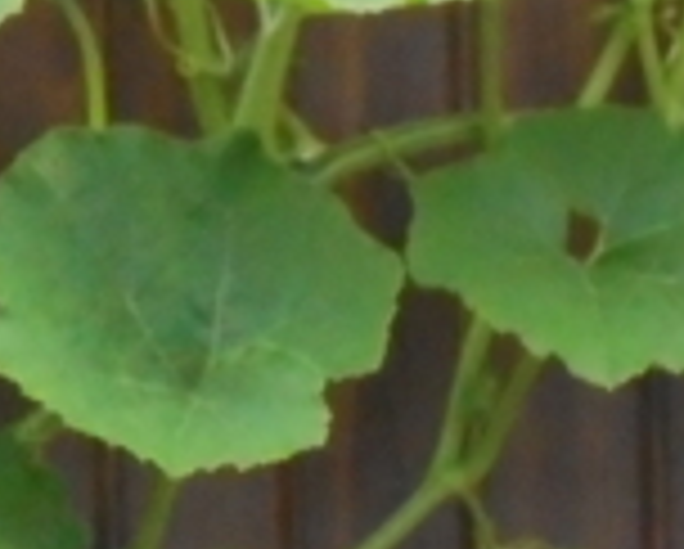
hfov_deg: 1.5
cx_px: 932
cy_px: 472
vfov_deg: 1.2
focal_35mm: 1312
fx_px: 26594
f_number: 6.6
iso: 800
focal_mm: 36
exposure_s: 1/100
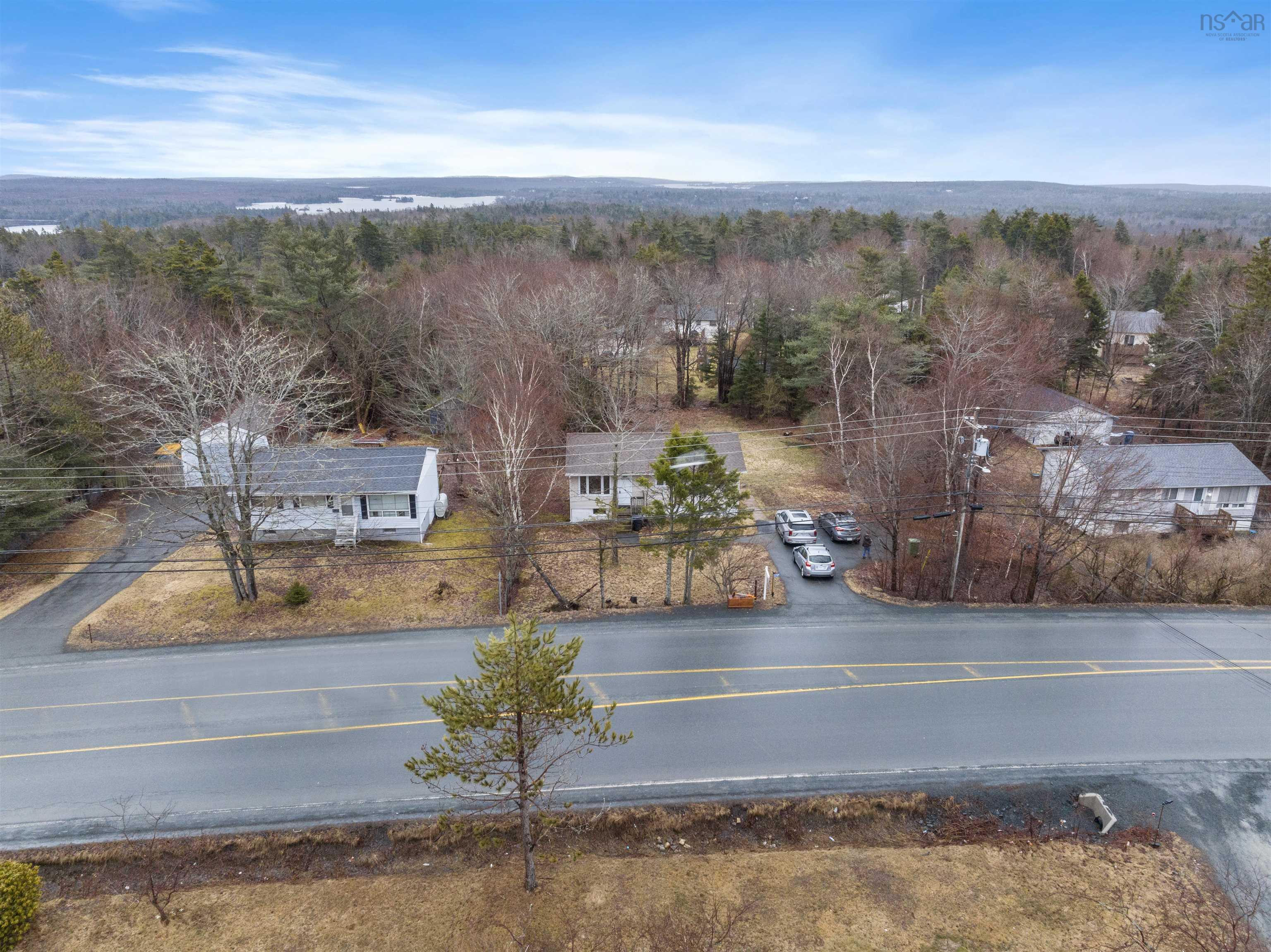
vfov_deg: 56.8
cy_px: 476
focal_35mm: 24
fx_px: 881
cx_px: 636
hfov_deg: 71.6
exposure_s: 1/13
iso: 400
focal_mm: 12.29
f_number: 9
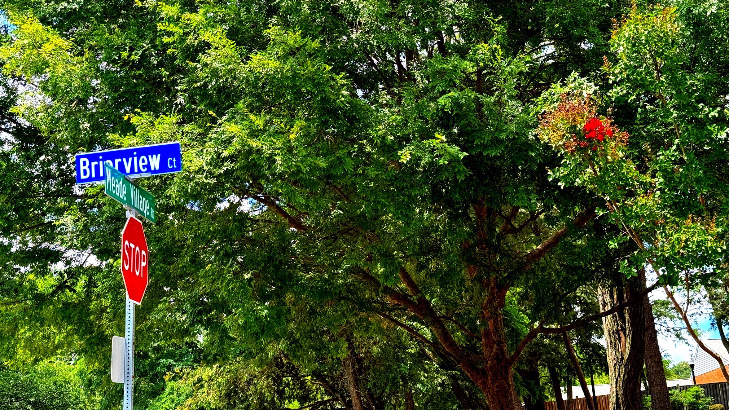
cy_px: 210
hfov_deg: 39.2
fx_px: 1025
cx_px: 361
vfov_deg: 22.6
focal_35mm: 53
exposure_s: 1/792
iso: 64
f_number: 1.78
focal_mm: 6.76
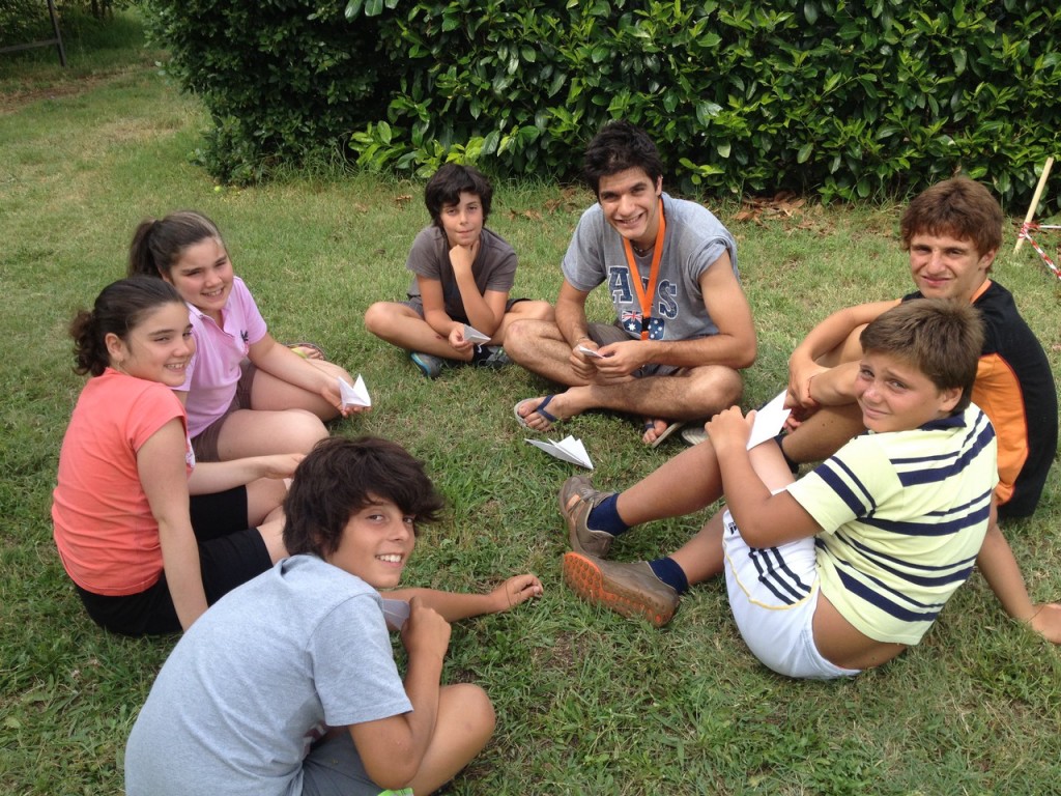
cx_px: 530
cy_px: 398
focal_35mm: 35
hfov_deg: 52.6
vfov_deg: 40.7
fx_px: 1073
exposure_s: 1/484
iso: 50
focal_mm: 4.28
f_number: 2.4
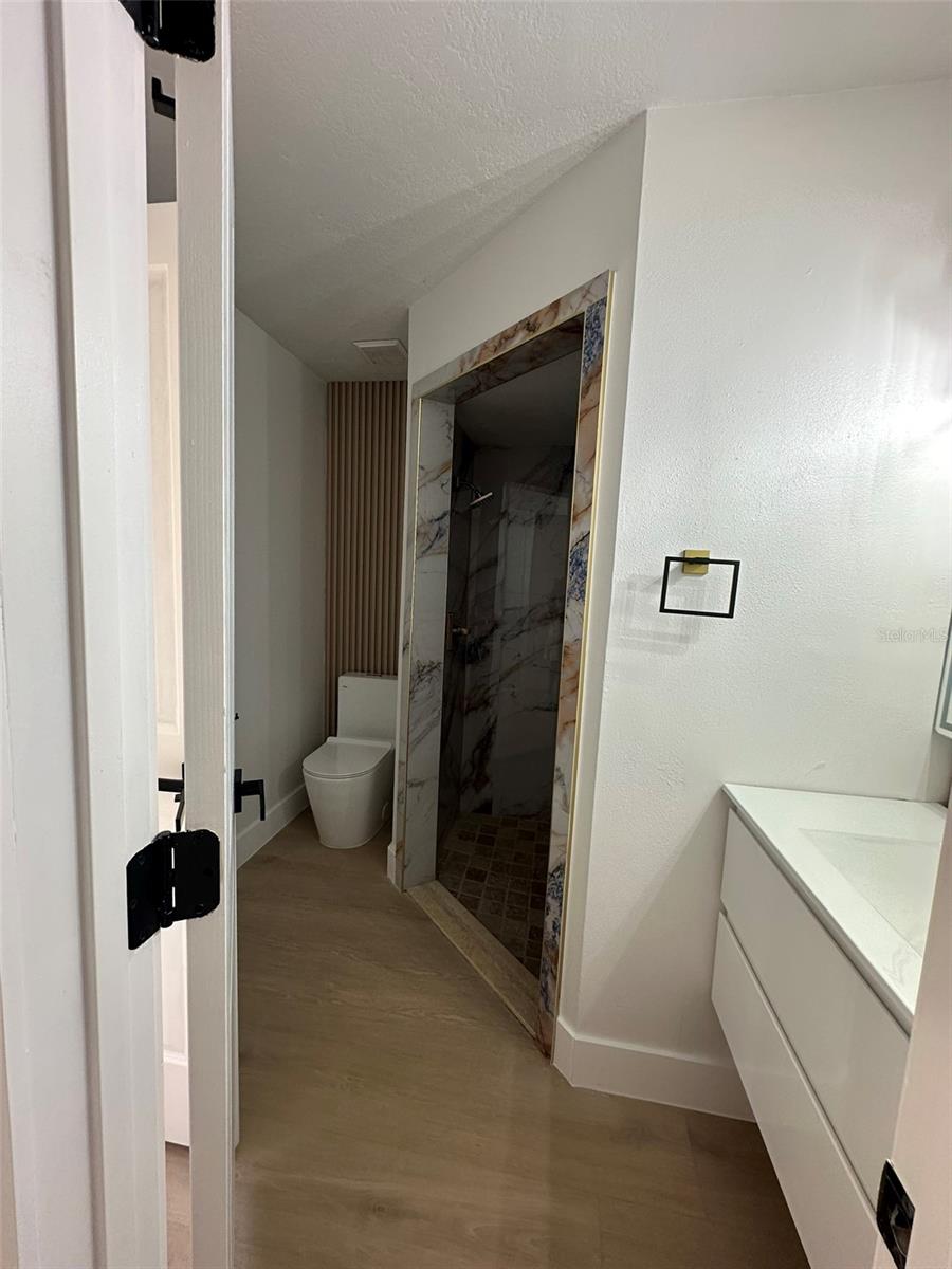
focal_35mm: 14
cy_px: 634
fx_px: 513
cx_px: 476
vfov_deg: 102.1
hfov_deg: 85.7
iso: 200
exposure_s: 1/120
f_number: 2.2
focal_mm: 2.22
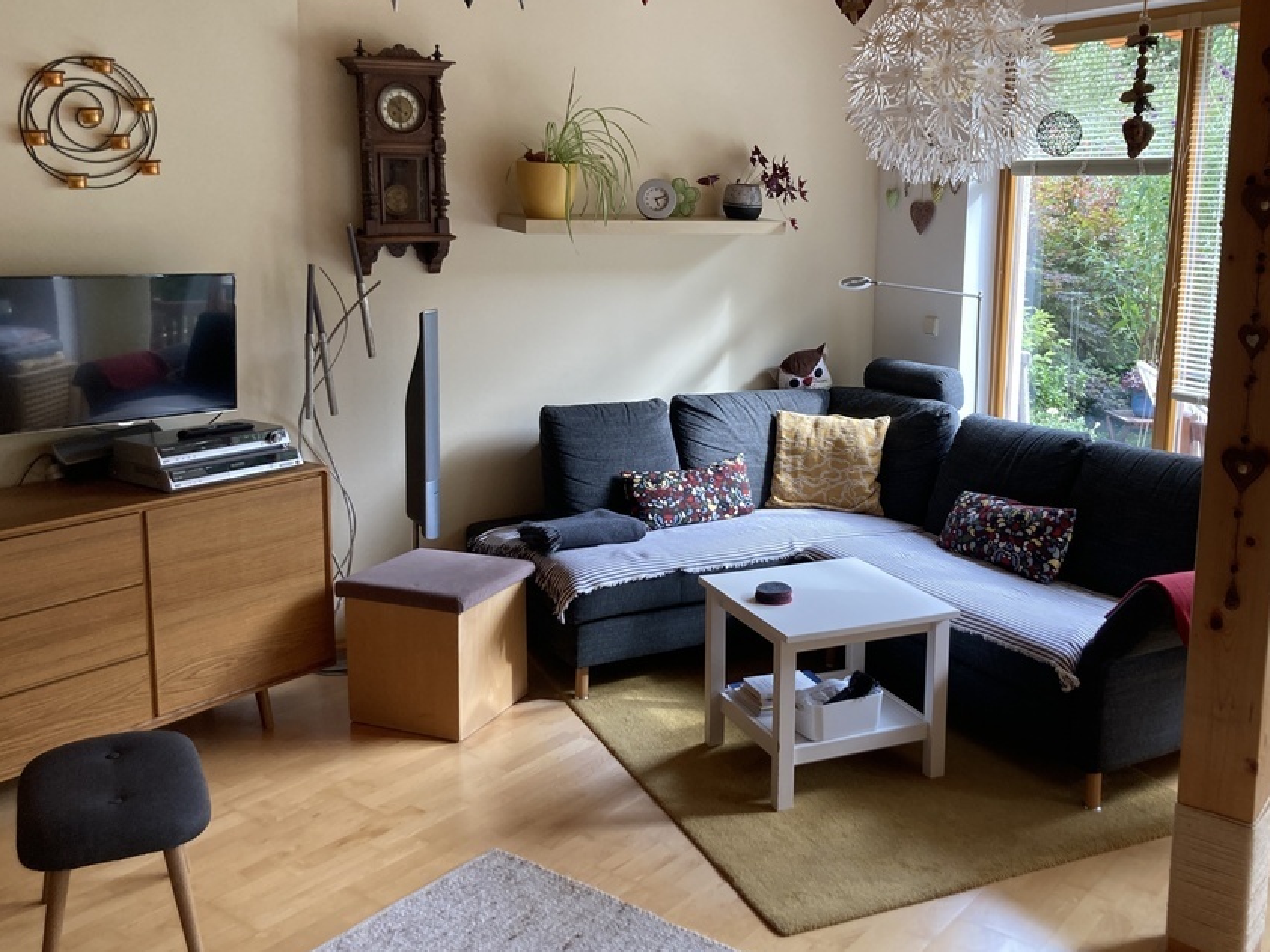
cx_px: 720
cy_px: 426
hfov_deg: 53.8
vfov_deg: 41.7
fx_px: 1247
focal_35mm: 34
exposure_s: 1/50
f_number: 1.8
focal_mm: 3.99
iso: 64
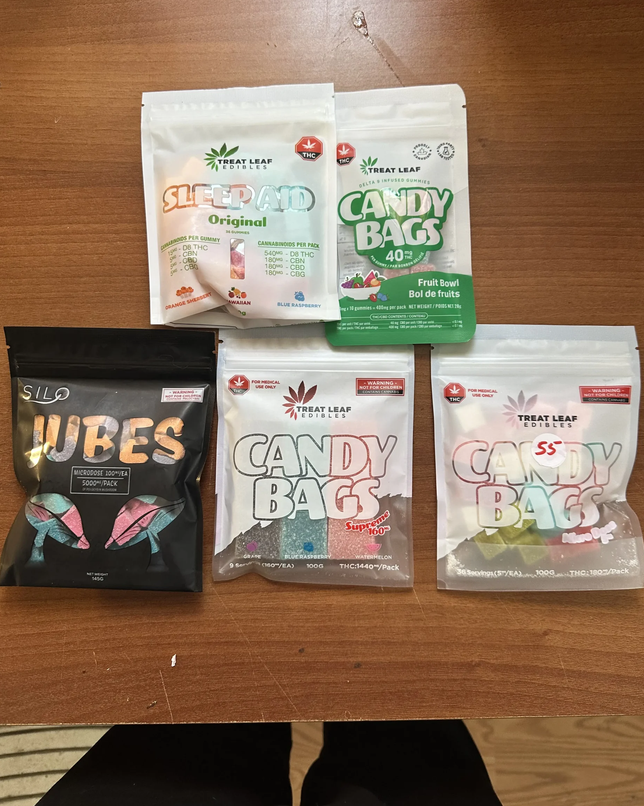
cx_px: 331
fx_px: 620
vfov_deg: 65.9
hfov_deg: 54.9
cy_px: 362
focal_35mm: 26
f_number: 1.78
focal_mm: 6.86
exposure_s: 1/120
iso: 200
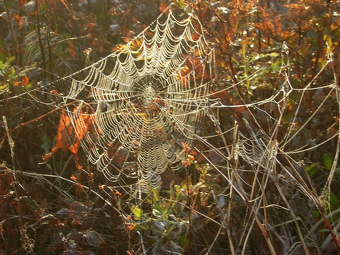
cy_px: 128
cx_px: 170
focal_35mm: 108
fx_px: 1061
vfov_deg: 13.7
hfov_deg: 18.2
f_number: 4.7
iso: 50
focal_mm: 14.1
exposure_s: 1/52.7
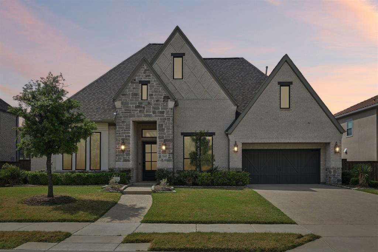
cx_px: 189
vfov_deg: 45.6
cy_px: 126
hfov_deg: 64.6
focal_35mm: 28
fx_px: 299
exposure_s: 1/1250
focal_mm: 28.5
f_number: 8
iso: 400
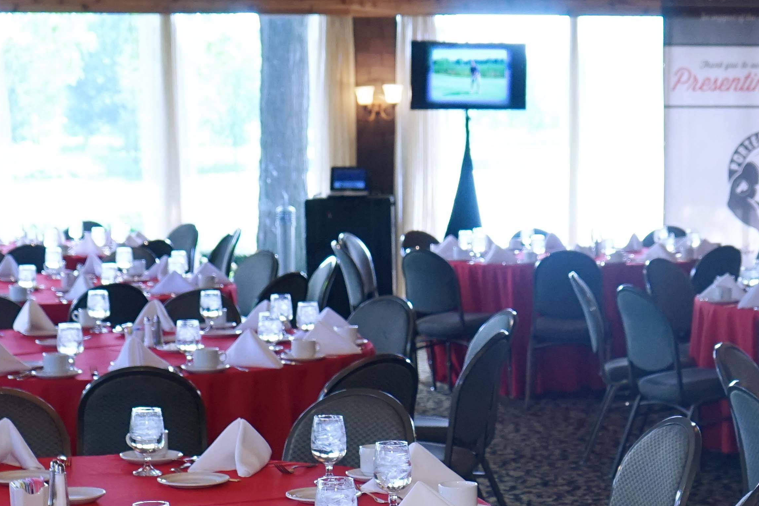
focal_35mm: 99
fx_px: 2087
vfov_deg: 13.7
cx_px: 523
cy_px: 412
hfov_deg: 20.5
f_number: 4.5
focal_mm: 38
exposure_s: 1/100
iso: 1000
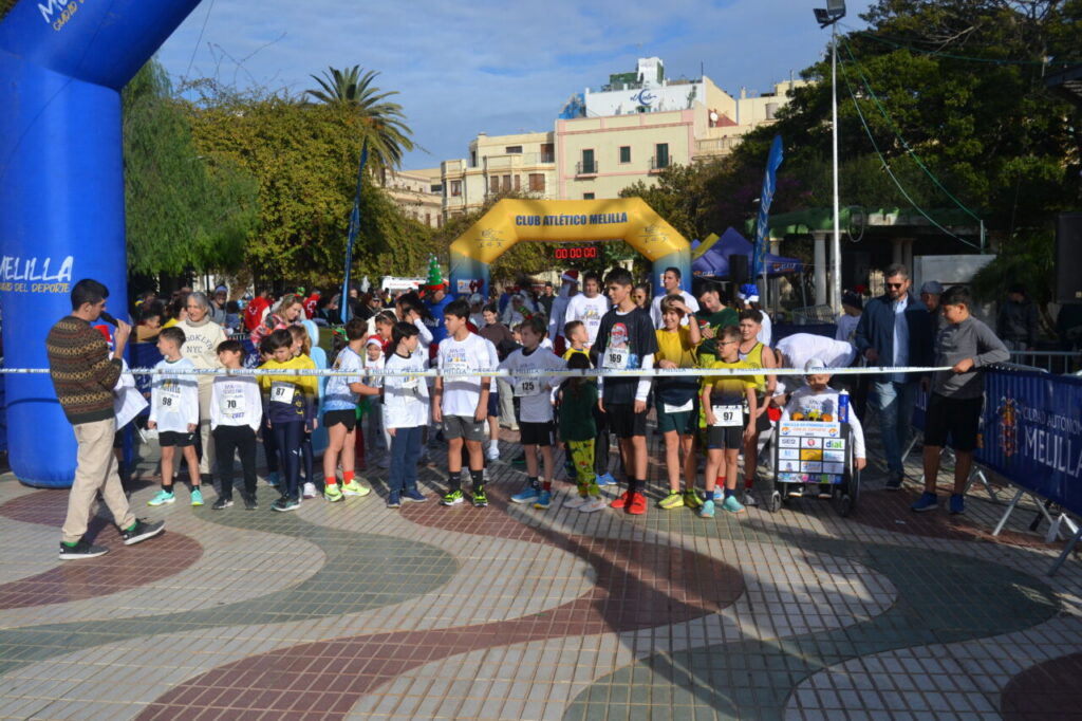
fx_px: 1037
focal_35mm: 34
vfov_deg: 38.3
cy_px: 360
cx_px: 541
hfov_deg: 55.1
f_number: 6.3
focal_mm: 23
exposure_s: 1/1600
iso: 400
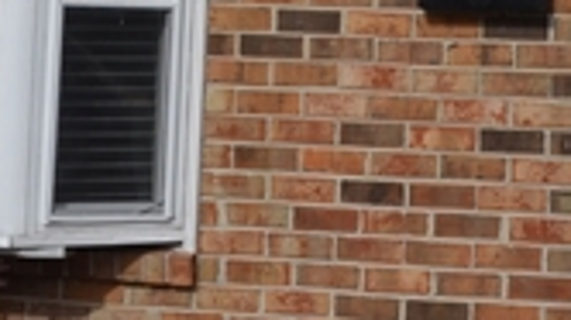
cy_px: -334
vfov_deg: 7.6
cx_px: 389
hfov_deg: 14.0
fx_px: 2314
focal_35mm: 153
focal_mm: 18
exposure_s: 1/320
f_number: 9
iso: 100
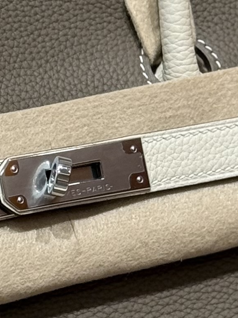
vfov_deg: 7.9
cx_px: 68
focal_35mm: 252
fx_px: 2310
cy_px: 198
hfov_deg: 5.9
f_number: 1.78
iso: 100
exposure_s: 1/98
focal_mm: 6.76
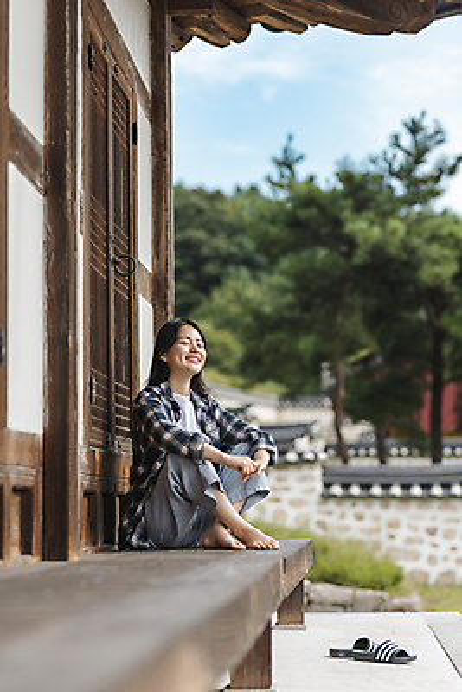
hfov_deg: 16.1
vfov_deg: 23.9
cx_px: 231
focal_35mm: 85
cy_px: 346
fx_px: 1635
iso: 200
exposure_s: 1/1600
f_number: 2.2
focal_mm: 85
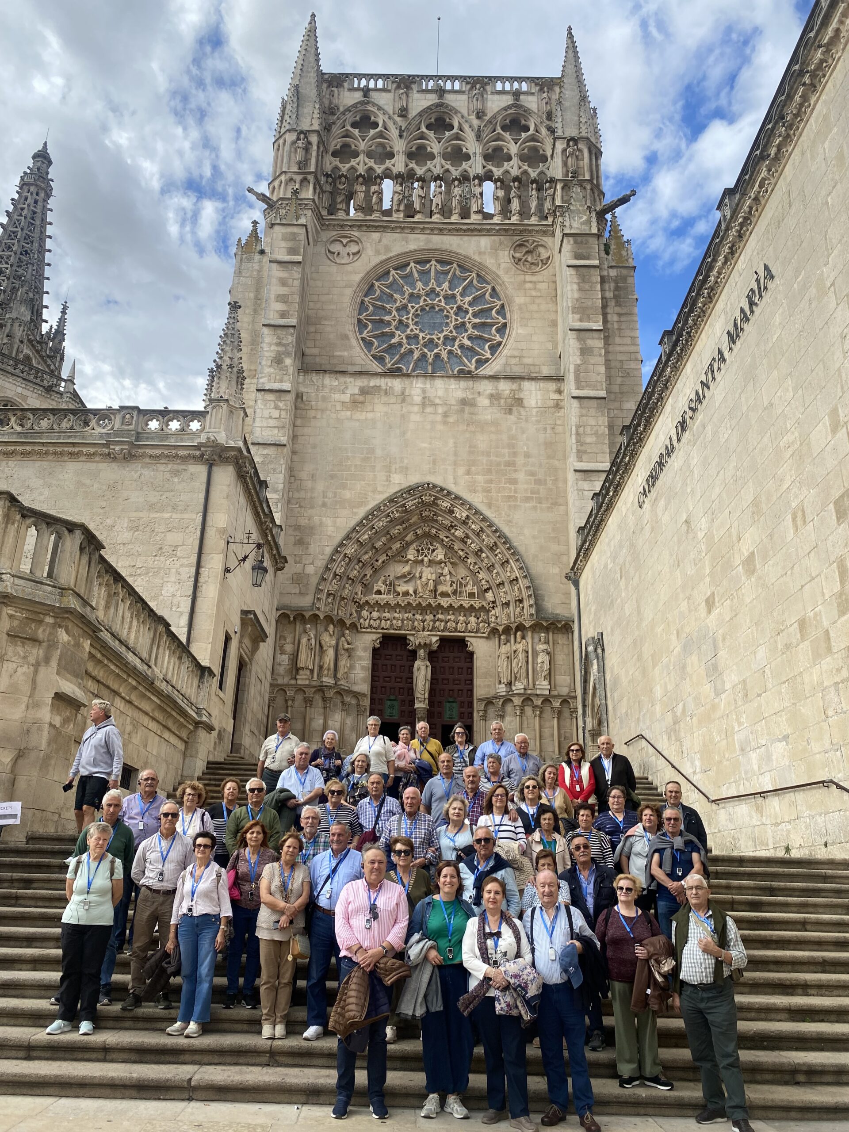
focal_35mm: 26
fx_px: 850
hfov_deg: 53.1
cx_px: 424
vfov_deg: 67.3
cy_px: 566
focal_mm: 4.25
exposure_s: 1/1629
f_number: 1.8
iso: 32
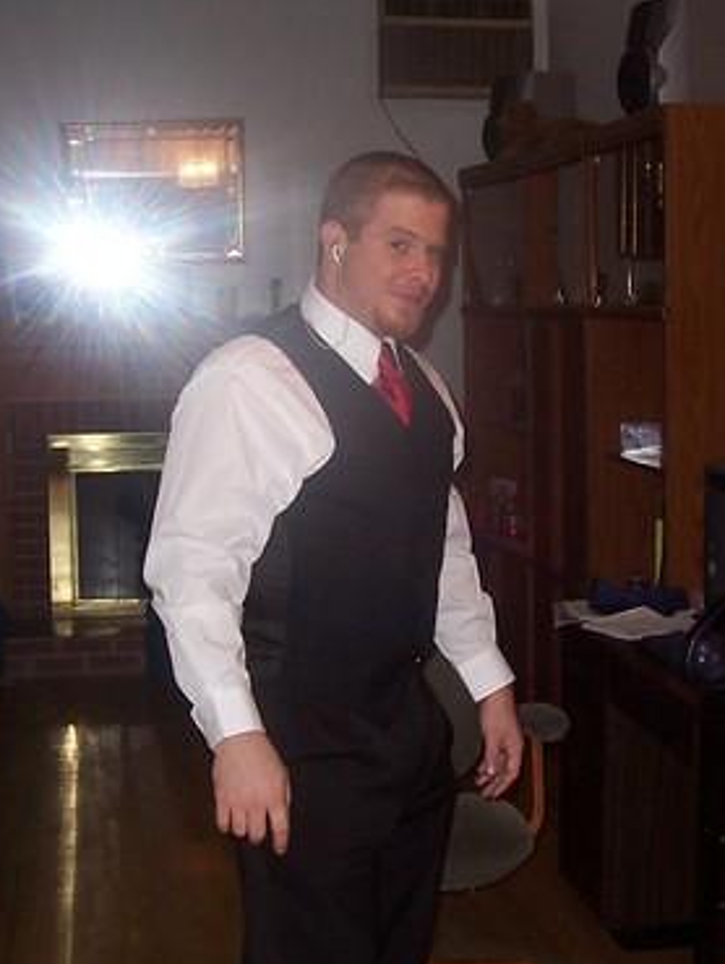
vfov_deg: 30.2
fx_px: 1785
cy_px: 453
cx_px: 349
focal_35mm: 64
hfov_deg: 23.0
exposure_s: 1/60
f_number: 2.8
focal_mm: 5.6
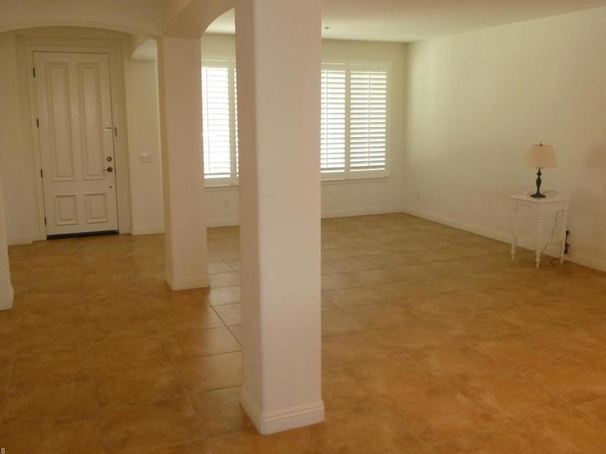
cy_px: 210
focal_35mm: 33
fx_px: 577
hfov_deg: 55.4
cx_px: 308
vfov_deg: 42.9
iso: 200
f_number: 3.4
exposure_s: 1/30
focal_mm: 4.7
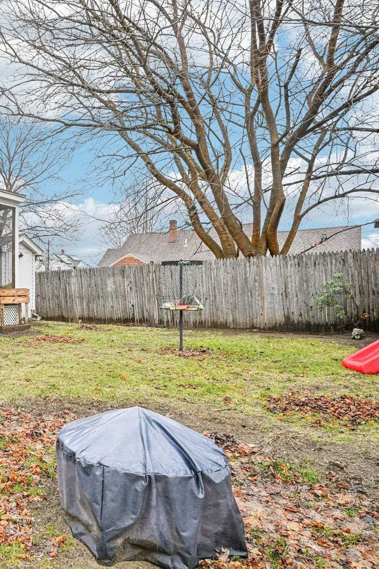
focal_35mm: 25
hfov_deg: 42.8
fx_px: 395
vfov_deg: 71.5
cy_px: 290
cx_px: -14
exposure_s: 1/320
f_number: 8
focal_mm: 16
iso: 400
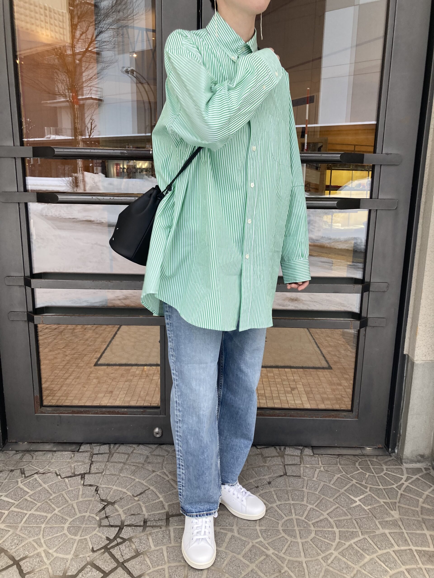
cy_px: 289
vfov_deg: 63.4
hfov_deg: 49.7
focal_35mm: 28
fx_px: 468
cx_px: 217
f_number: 1.8
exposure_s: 1/100
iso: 50
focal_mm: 3.99
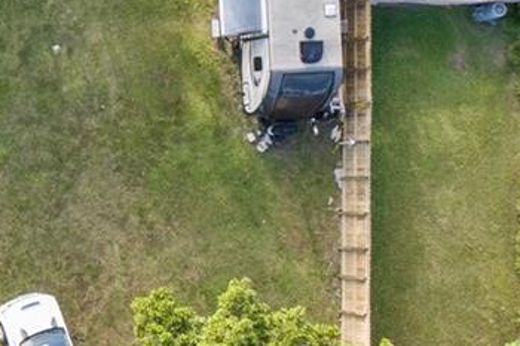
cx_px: -557
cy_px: 203
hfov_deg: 14.5
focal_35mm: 114
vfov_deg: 12.0
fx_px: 1646
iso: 100
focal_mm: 12.29
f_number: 2.8
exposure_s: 1/200
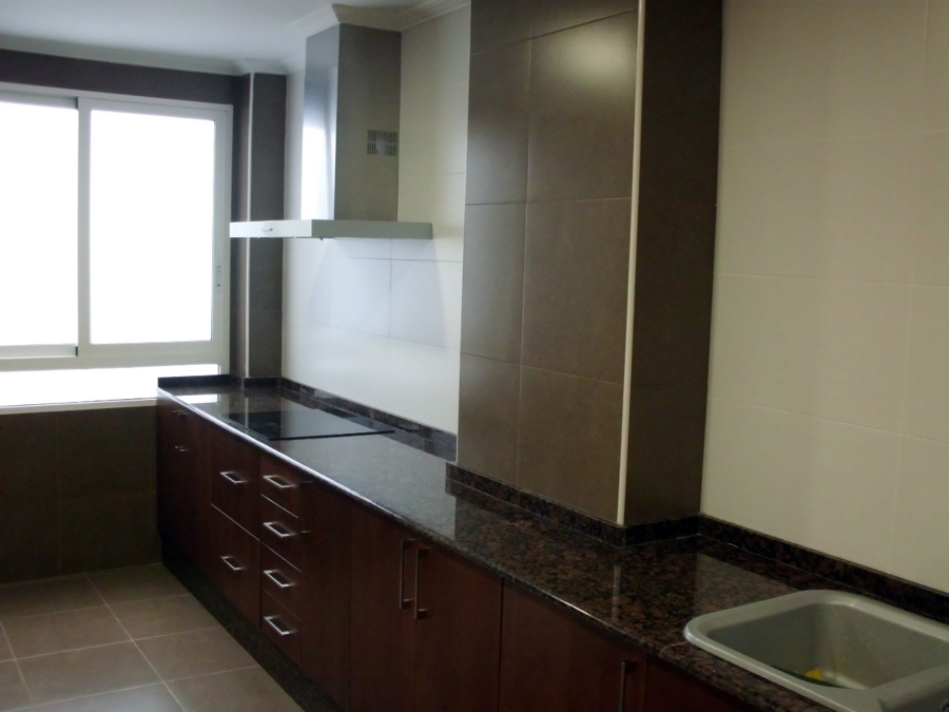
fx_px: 987
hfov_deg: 51.4
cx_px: 474
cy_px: 356
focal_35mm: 36
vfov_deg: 39.7
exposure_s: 1/60
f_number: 2.9
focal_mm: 6.3
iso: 400
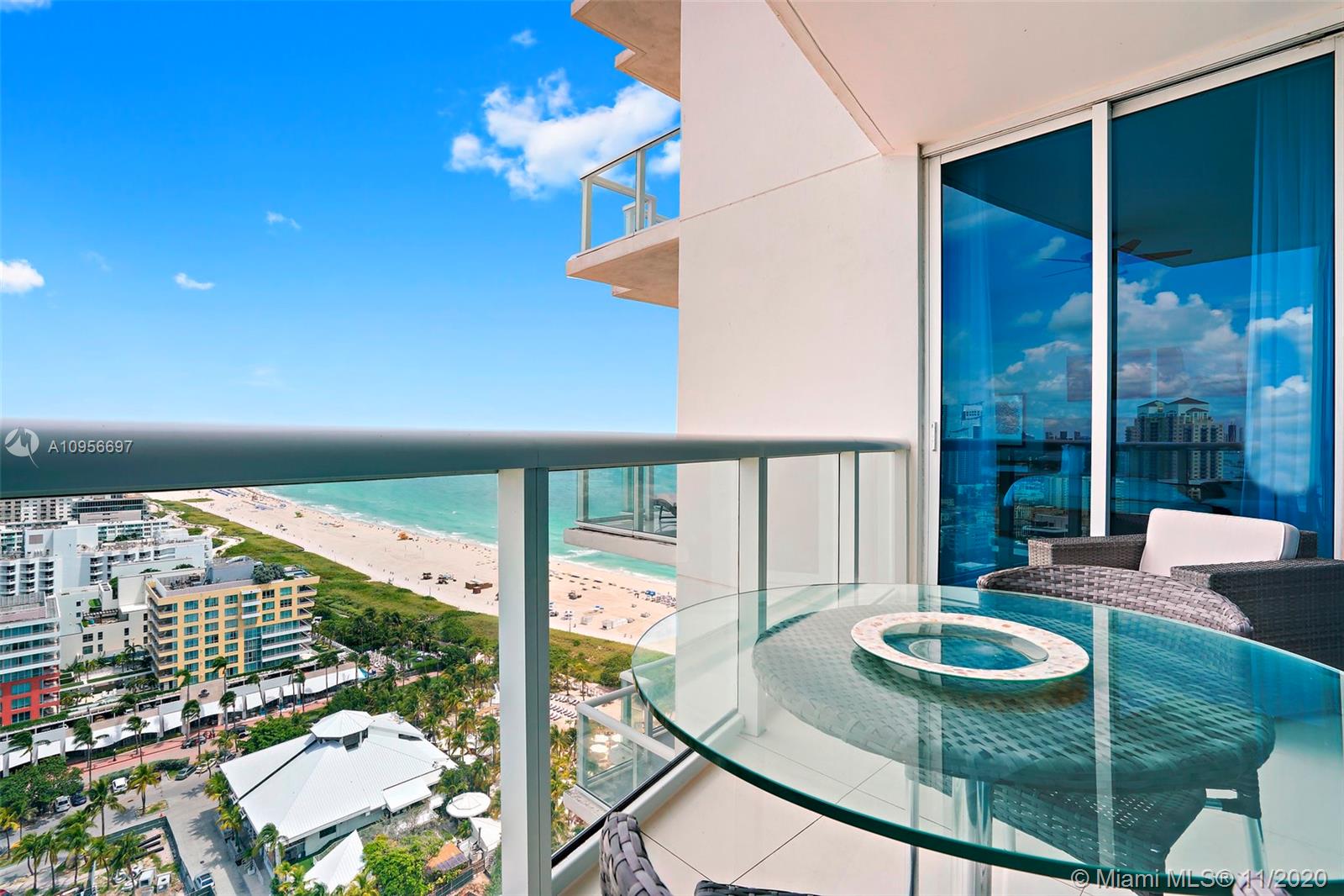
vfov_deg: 73.7
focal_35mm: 16
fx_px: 597
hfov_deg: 96.7
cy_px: 448
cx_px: 672
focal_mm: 16
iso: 100
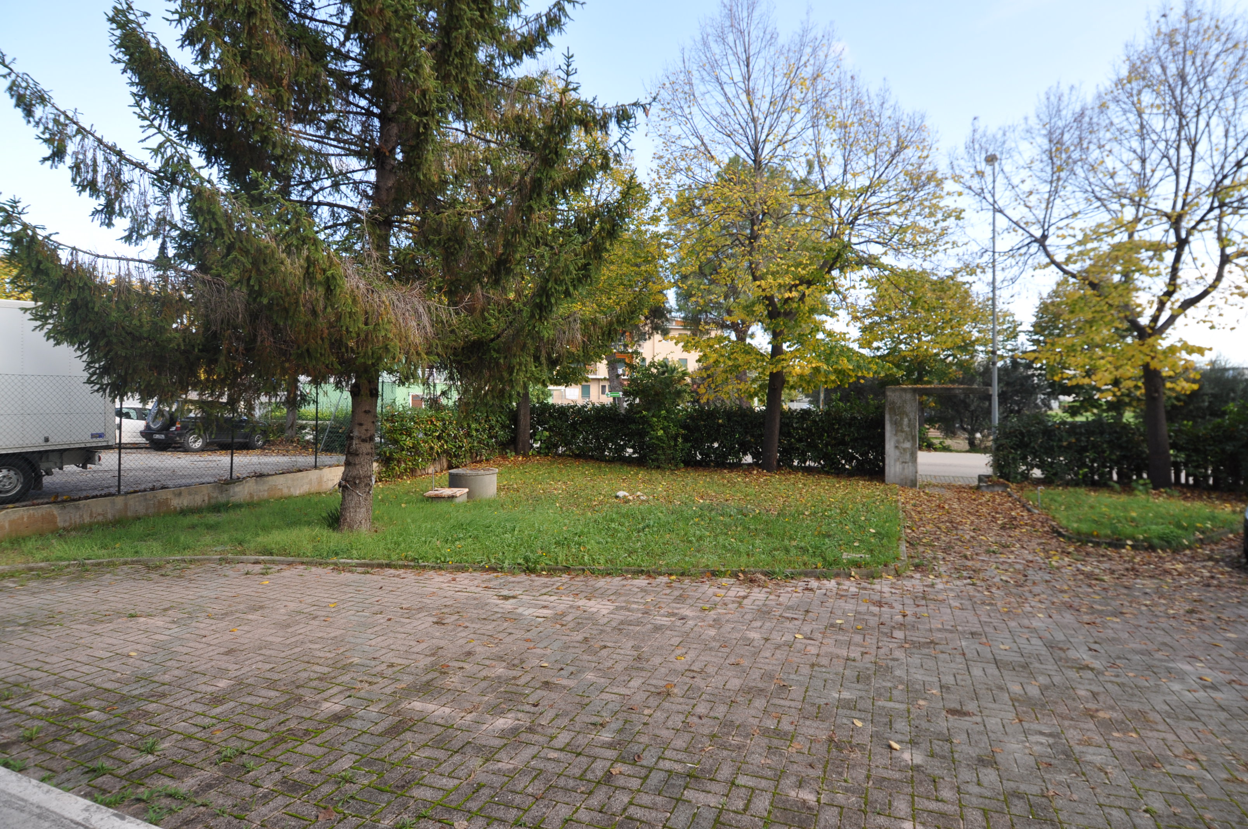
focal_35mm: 18
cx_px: 624
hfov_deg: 90.1
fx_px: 623
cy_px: 414
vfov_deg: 67.2
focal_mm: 12
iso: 200
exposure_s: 1/160
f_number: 6.3
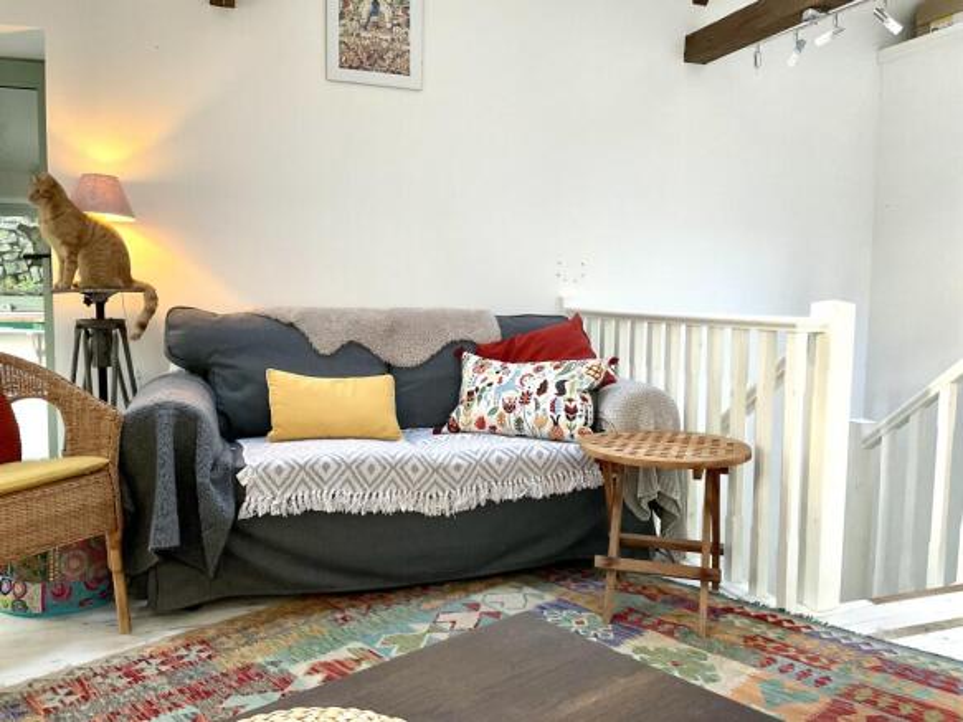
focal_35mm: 29
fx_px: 807
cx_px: 482
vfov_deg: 48.2
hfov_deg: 61.7
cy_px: 361
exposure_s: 1/50
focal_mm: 3
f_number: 1.8
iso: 200
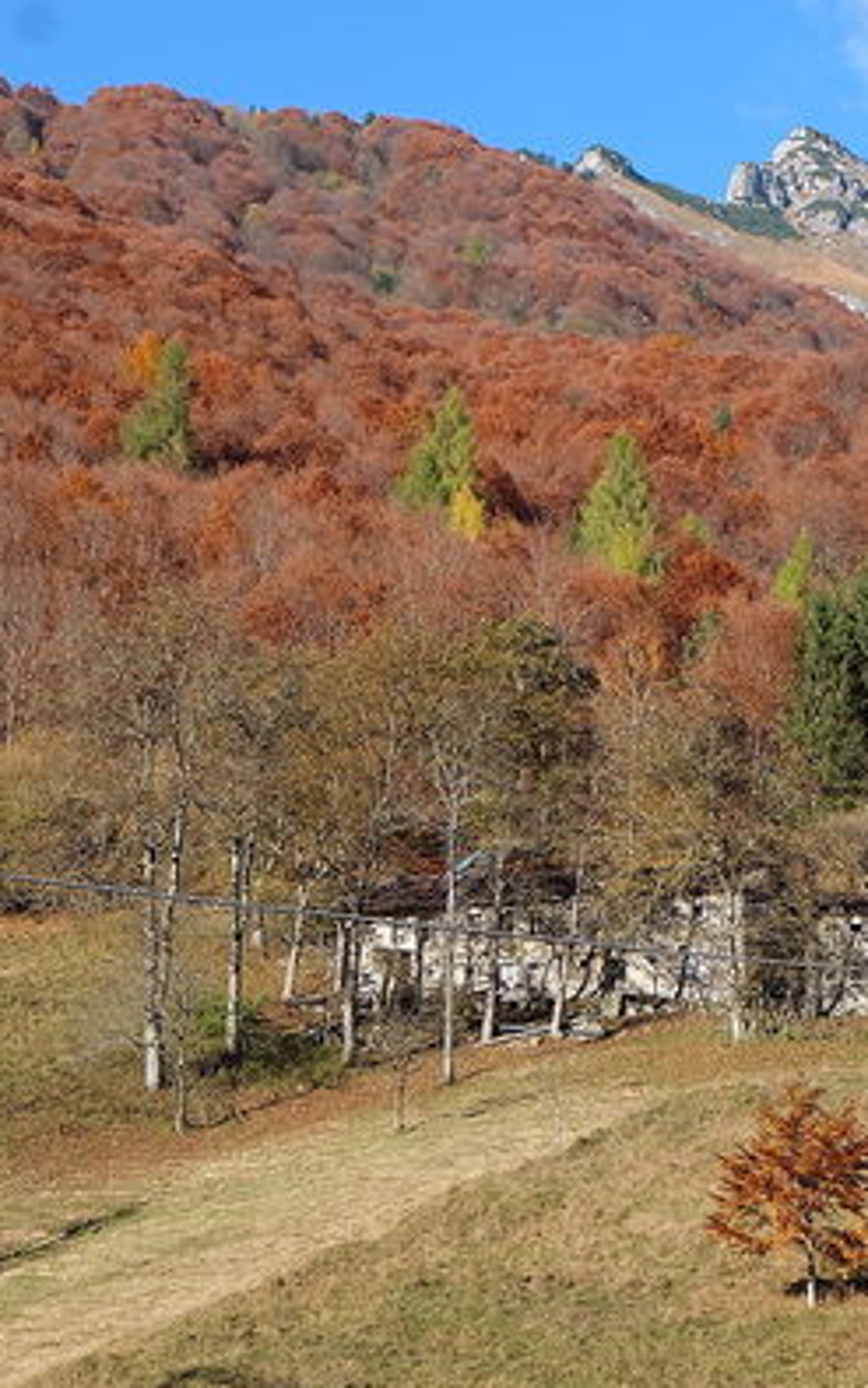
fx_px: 3103
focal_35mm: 82
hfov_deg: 15.6
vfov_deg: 25.2
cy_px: 696
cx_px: 861
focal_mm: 35.5
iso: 200
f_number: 8
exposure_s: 1/200
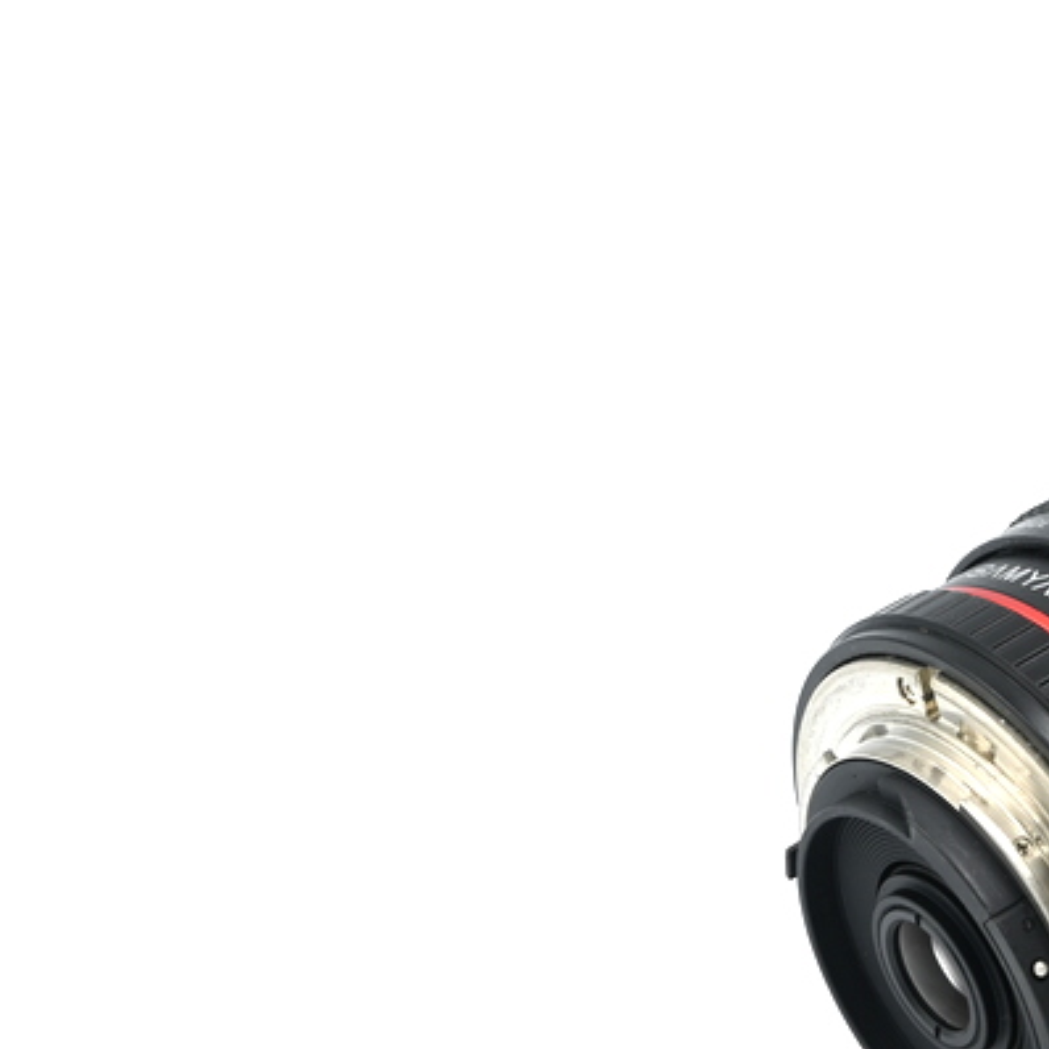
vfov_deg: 10.9
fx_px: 5486
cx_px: 1149
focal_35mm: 160
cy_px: 557
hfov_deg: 10.8
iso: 200
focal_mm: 50
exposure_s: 1/80
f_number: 10
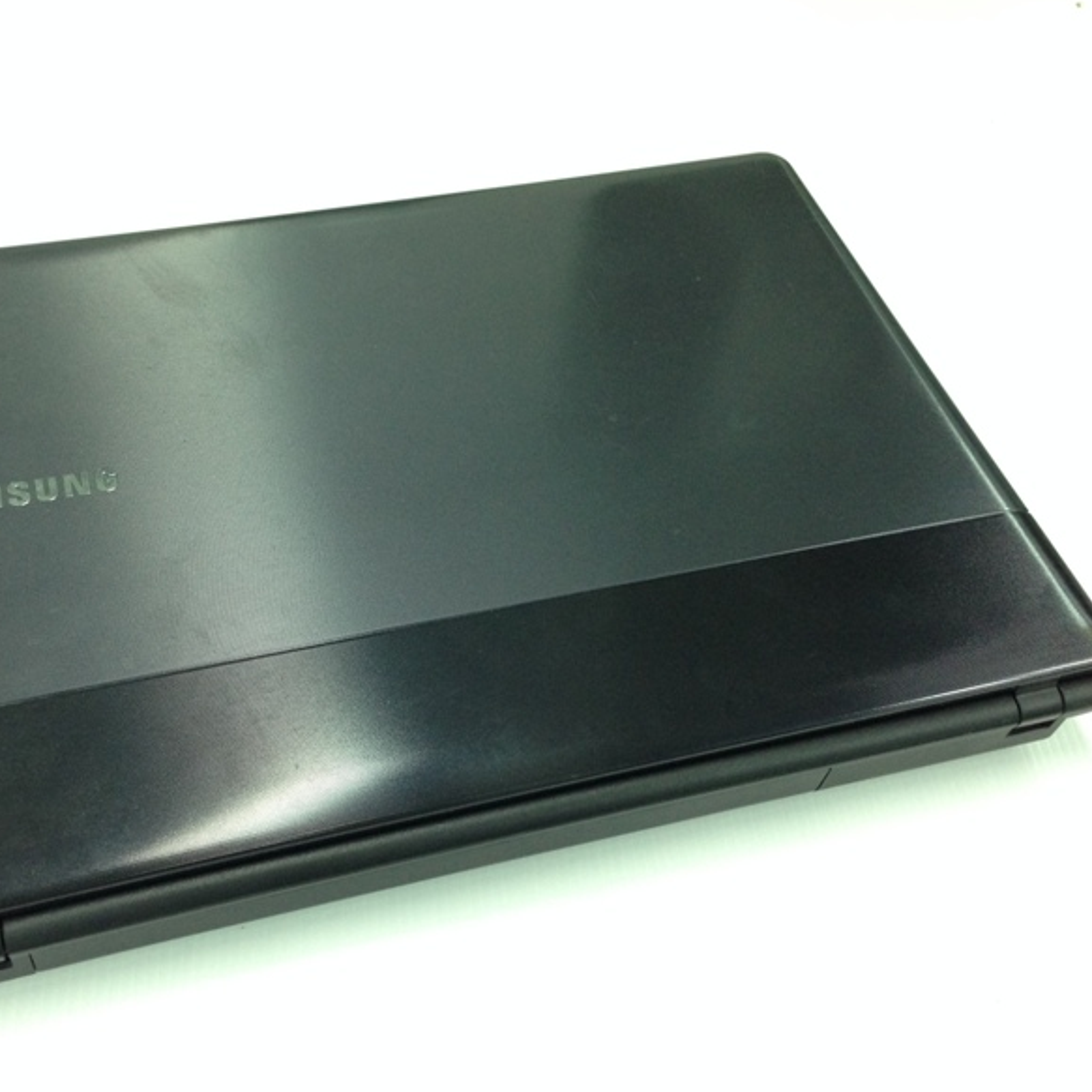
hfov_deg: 41.5
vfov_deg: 41.9
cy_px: 553
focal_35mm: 40
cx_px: 406
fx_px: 1428
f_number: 2.4
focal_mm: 4.12
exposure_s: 1/20
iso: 125
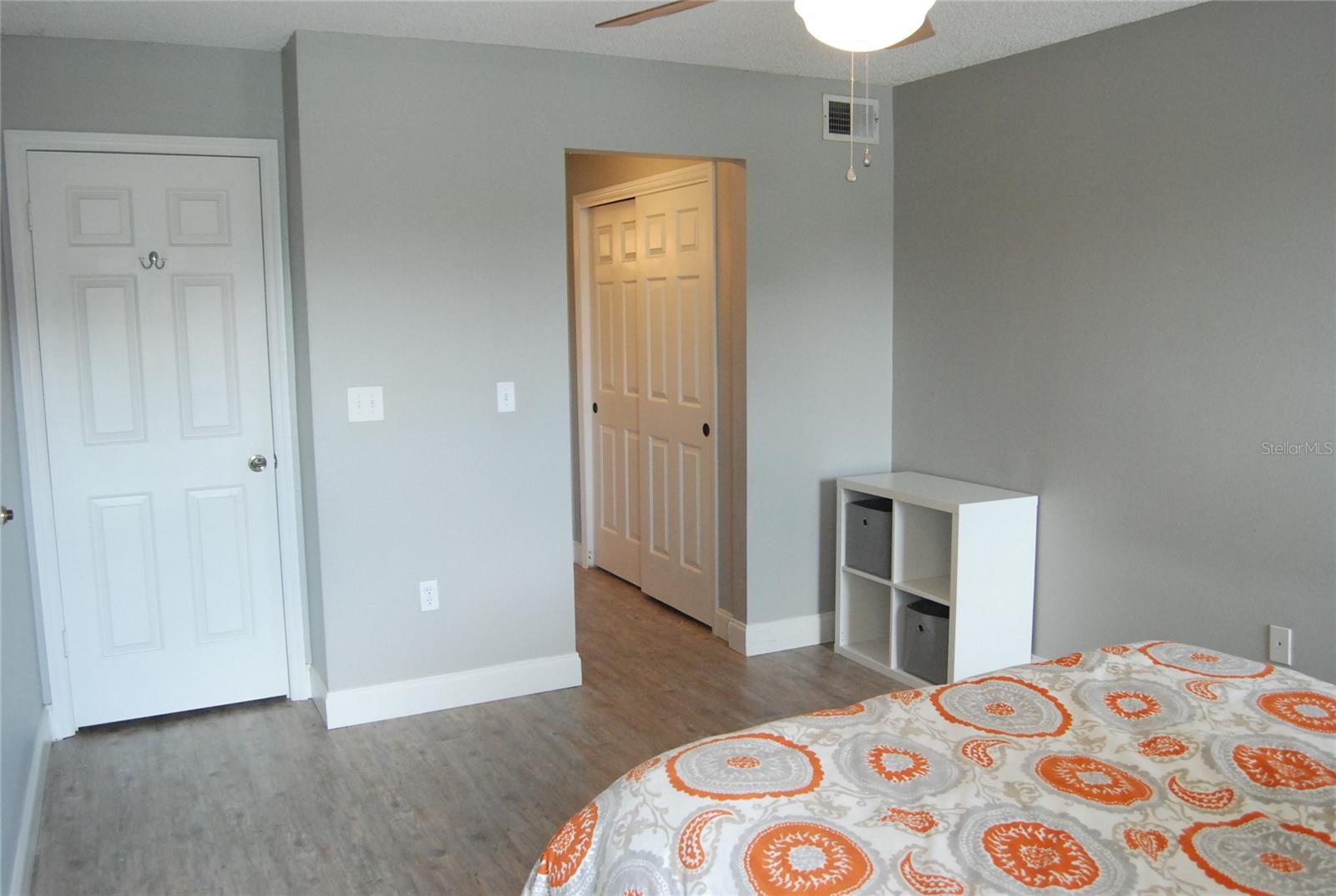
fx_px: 1060
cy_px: 448
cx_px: 668
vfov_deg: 45.8
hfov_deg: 64.5
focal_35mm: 28
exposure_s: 1/125
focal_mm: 19
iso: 1600
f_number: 5.6
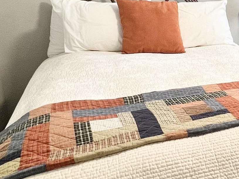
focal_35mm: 49
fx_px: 338
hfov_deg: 33.2
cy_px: 55
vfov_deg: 29.4
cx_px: 272
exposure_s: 1/120
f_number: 1.8
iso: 200
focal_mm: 1.57
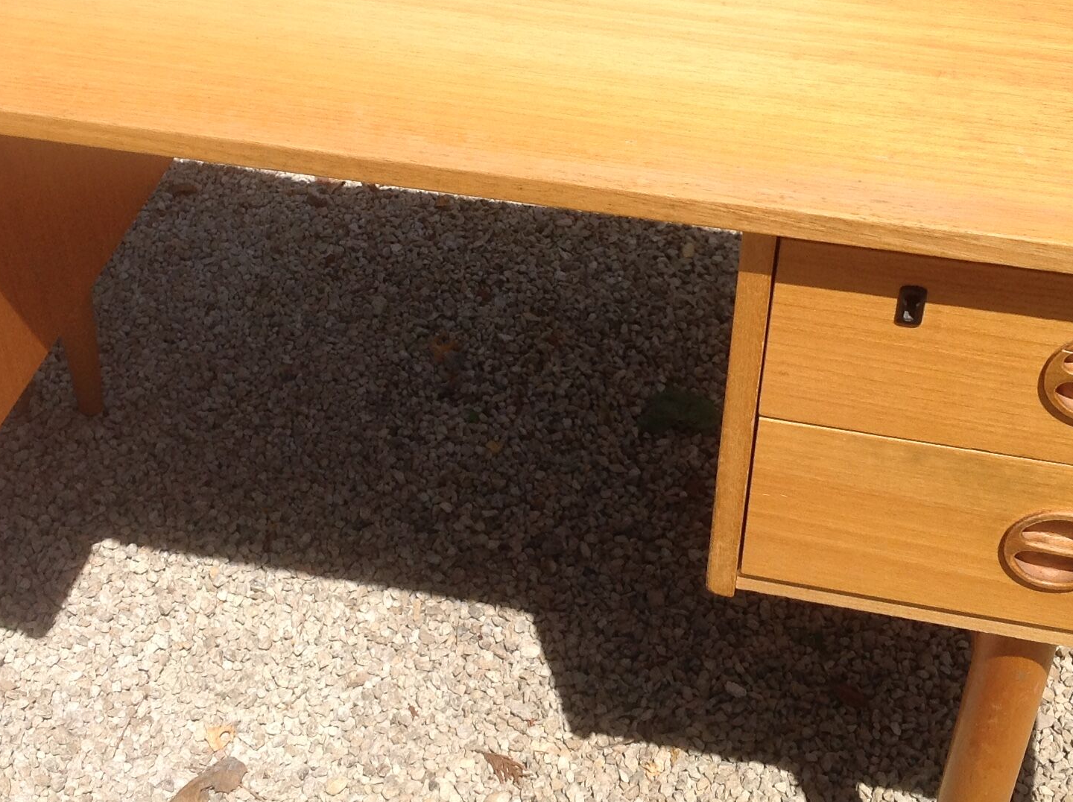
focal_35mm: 63
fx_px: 1950
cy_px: 263
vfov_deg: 23.1
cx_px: 506
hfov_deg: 30.8
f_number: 2.4
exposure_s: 1/2519
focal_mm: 4.28
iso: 50
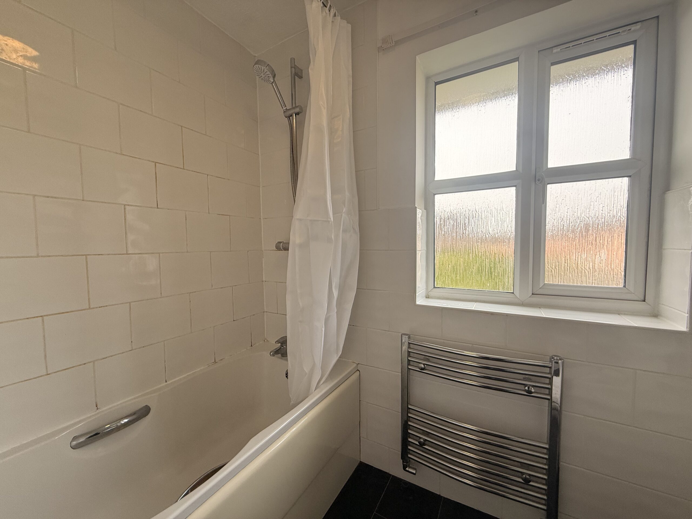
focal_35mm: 14
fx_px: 280
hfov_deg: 102.1
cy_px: 260
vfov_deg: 85.7
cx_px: 346
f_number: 2.2
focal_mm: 2.22
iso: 64
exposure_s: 1/105
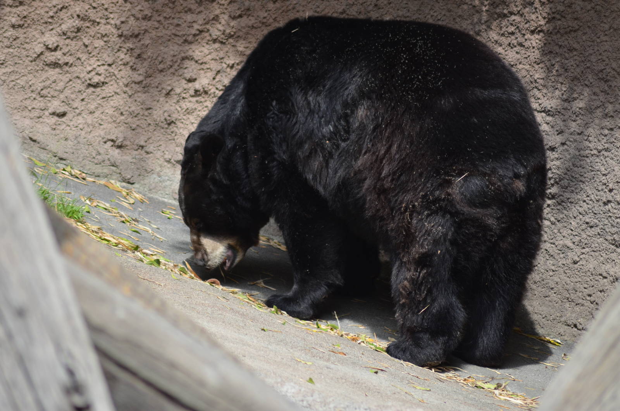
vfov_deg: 3.8
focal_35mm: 360
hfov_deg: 5.7
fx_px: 6188
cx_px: 310
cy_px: 206
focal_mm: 240
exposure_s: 1/1250
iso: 400
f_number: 5
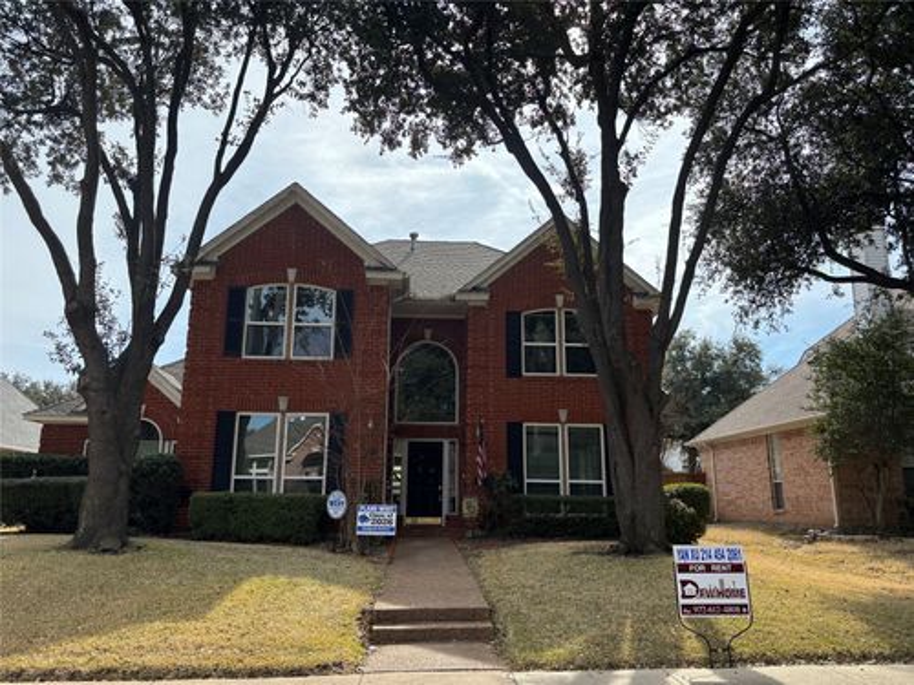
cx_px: 457
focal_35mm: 26
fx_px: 687
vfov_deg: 53.1
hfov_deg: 67.3
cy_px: 342
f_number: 1.6
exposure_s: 1/2639
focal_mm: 5.96
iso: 50
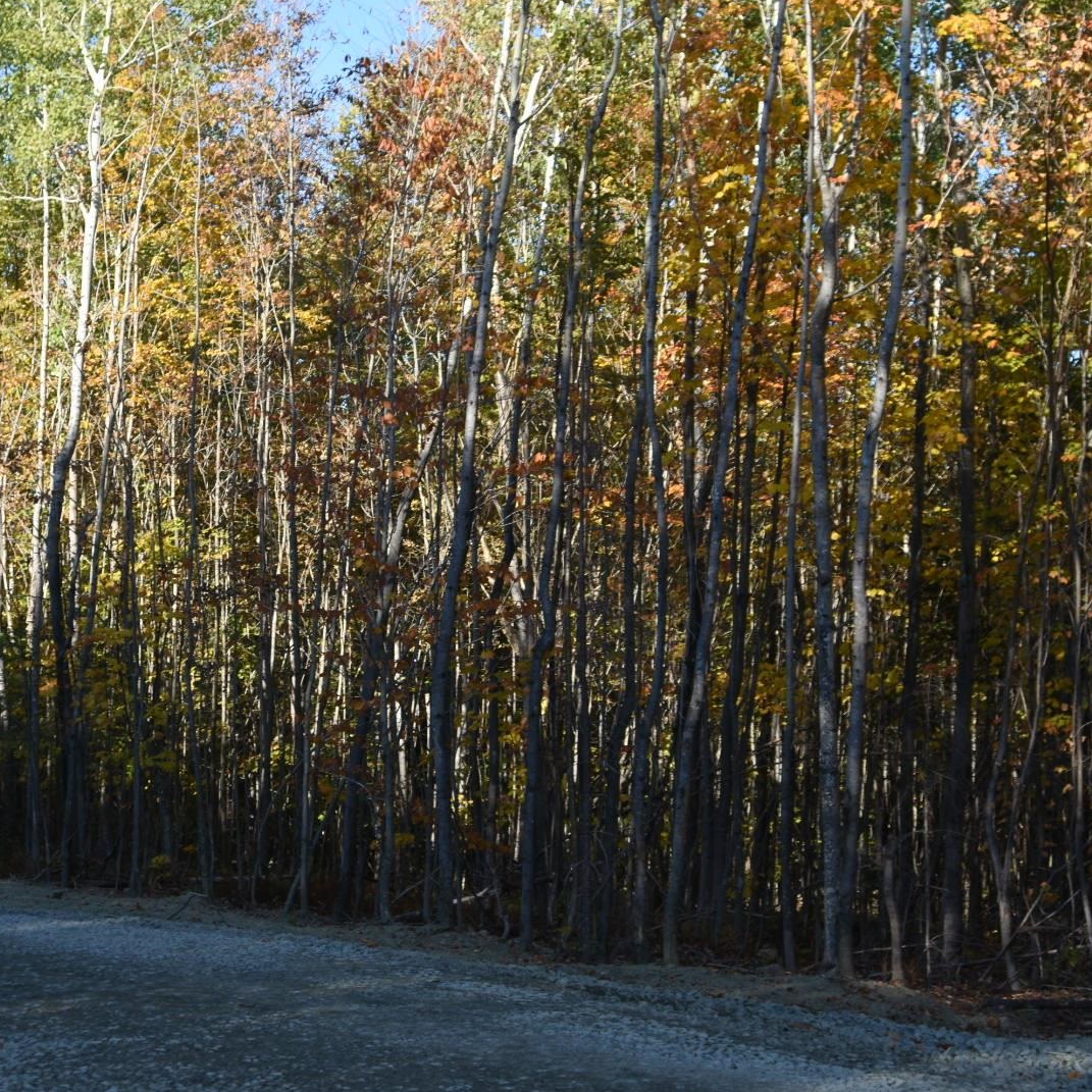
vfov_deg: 31.6
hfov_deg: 31.6
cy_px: 542
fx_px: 1927
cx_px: 459
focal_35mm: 54
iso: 100
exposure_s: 1/250
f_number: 5
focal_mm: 28
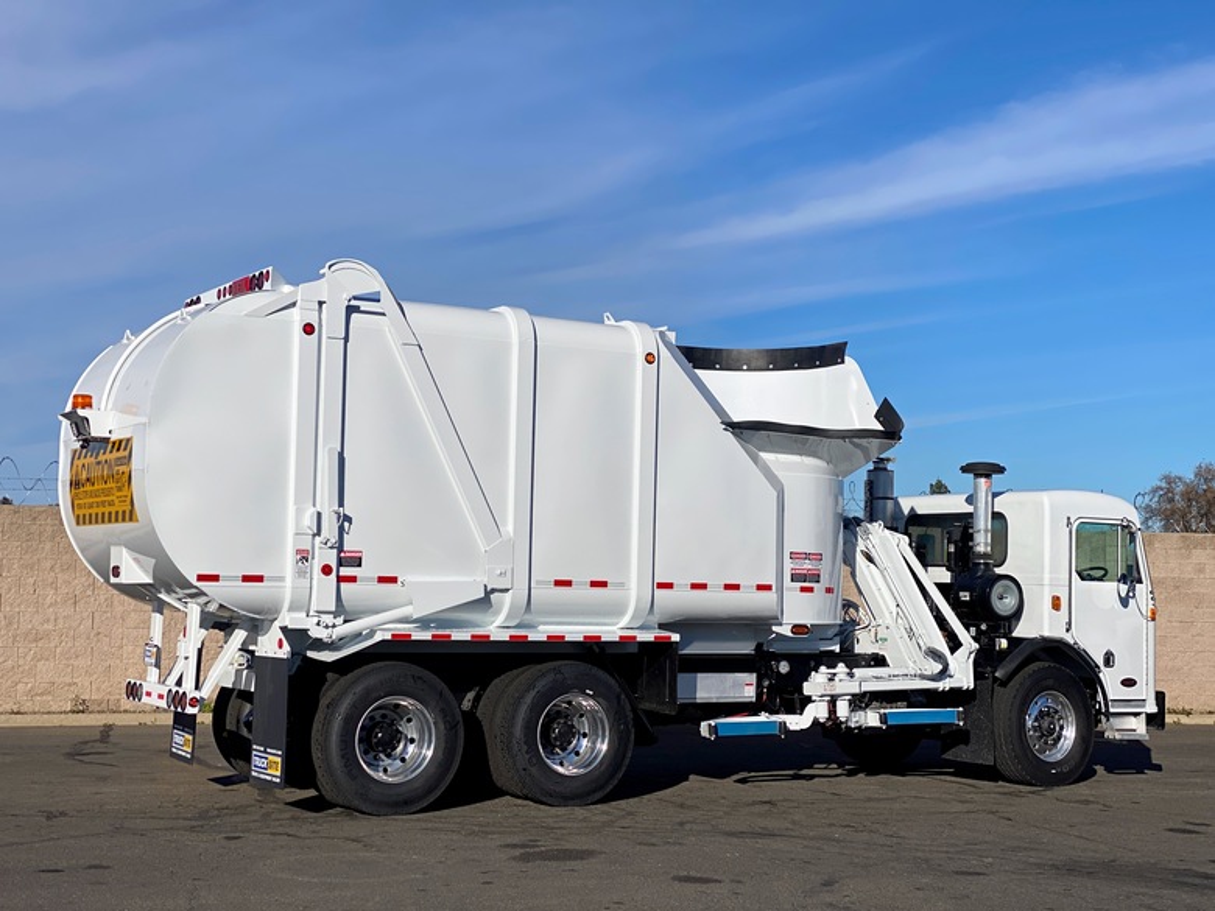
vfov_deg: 28.0
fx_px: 1825
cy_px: 456
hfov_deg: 36.8
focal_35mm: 52
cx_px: 608
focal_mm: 6
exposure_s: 1/4785
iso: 25
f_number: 2
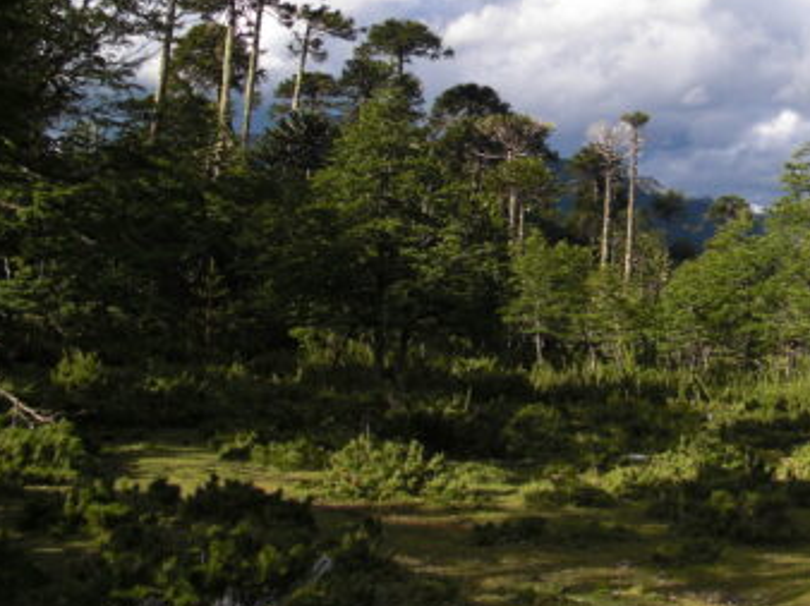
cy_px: 182
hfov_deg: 29.5
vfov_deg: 22.8
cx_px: 666
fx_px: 1497
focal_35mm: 64
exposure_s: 1/800
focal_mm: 6.3
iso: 50
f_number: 2.8
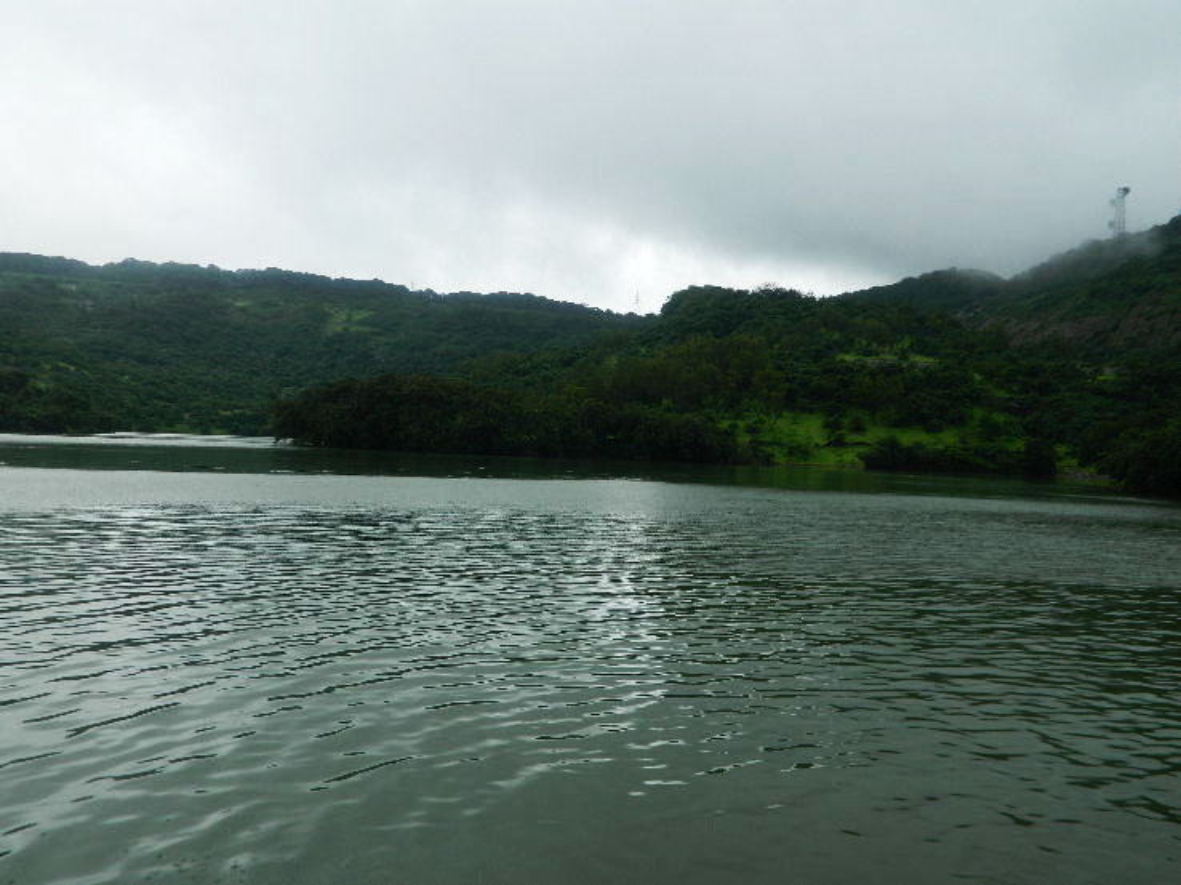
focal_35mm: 31
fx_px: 1057
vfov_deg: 45.4
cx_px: 590
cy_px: 442
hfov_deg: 58.4
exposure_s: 1/125
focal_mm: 5.6
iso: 80
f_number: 9.1
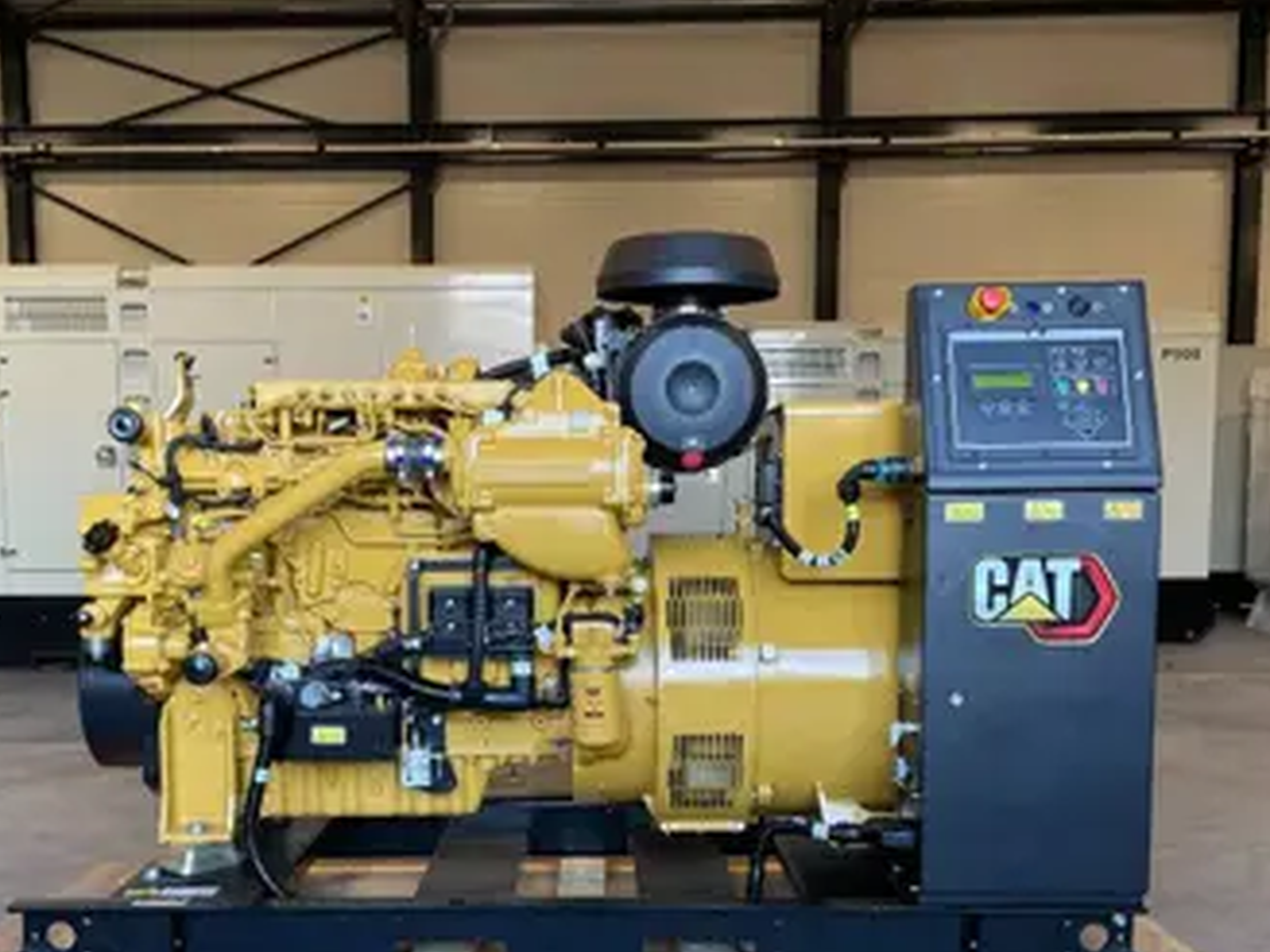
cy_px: 642
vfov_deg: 37.3
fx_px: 1394
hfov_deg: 48.9
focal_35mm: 38
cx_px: 573
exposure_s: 1/50
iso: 80
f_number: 1.6
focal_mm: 4.2
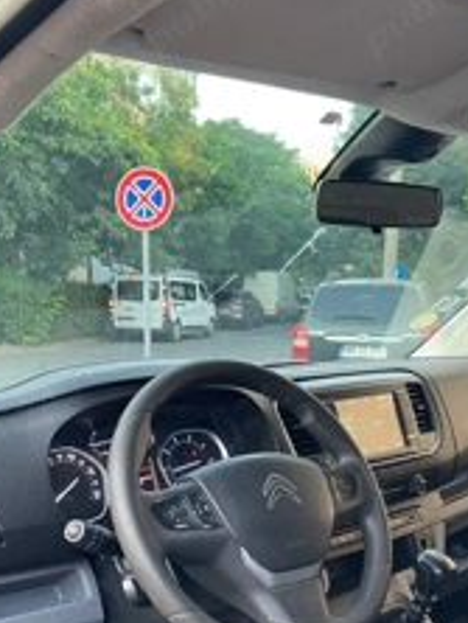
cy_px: 457
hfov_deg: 32.1
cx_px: 291
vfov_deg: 41.0
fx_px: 810
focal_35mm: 45
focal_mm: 5.1
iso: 200
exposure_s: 1/60
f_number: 1.6
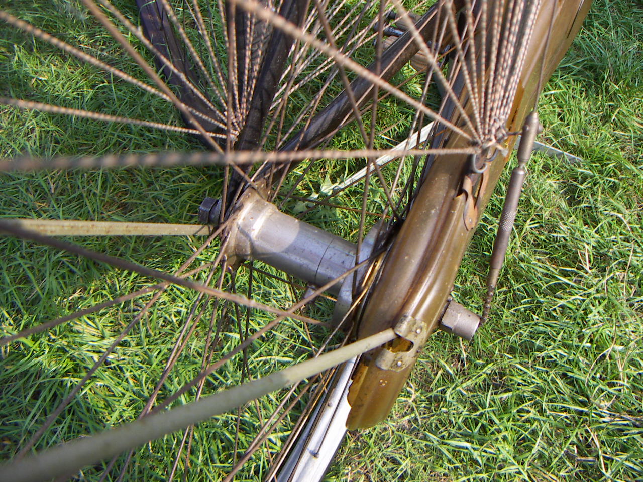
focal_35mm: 36
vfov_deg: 39.7
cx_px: 322
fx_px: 669
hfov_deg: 51.4
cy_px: 241
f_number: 2.8
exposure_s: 1/320
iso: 50
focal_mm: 4.7
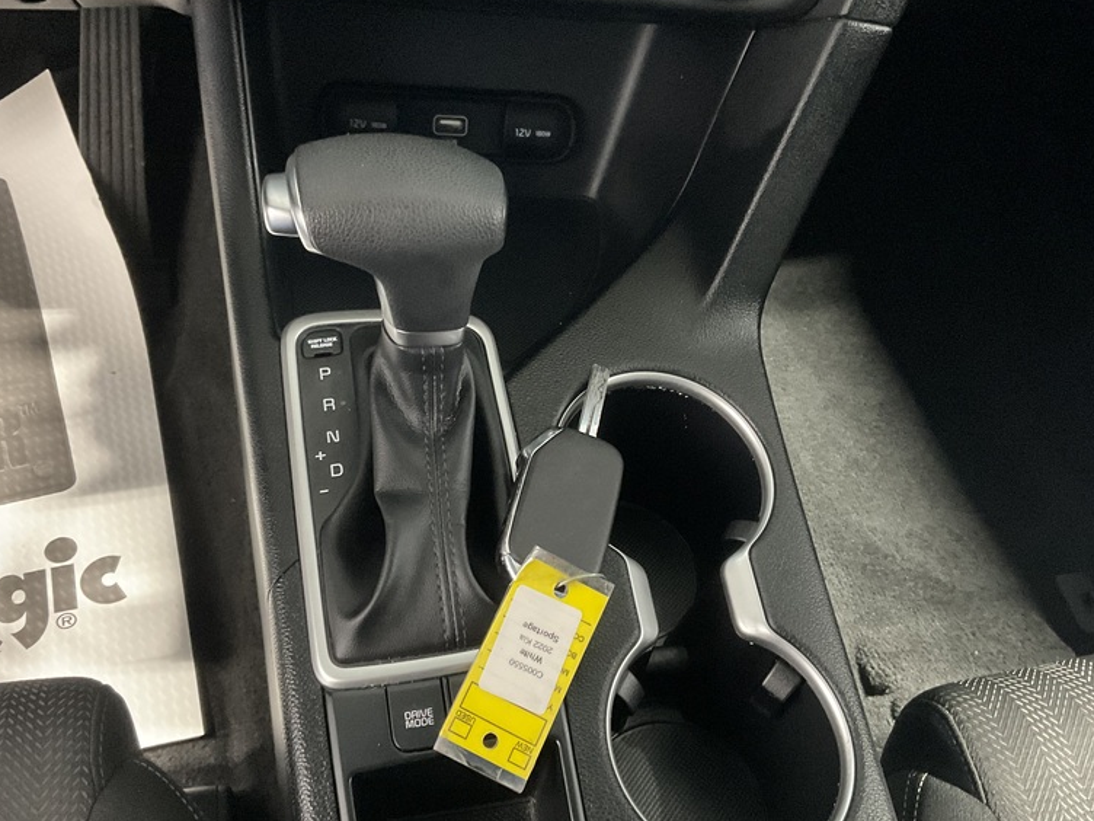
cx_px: 538
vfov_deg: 38.7
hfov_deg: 50.1
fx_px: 1169
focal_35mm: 37
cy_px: 427
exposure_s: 1/30
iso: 400
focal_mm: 3
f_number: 1.8
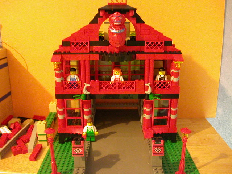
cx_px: 116
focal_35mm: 37
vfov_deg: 38.7
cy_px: 87
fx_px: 248
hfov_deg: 50.1
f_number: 2.7
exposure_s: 1/2.3
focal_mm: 5.6
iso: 400
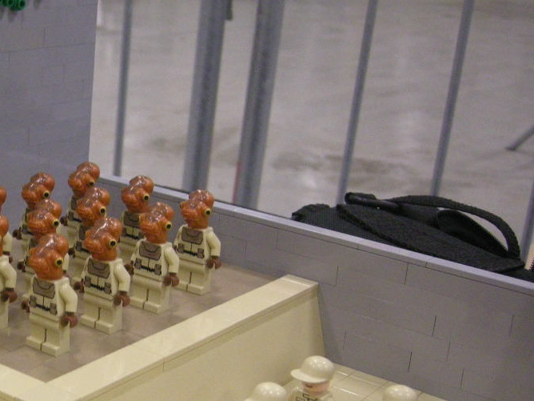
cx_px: 49
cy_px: 271
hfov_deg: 27.1
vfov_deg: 21.2
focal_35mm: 69
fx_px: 1064
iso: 400
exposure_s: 1/21.6
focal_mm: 7.5
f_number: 2.7
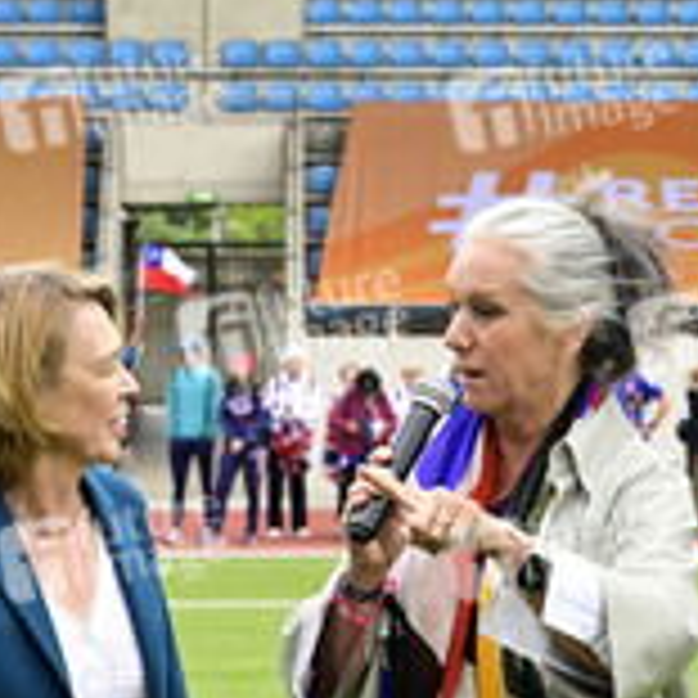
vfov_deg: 10.0
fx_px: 3947
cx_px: 624
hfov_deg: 10.1
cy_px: 662
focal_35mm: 173
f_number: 8
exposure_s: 1/250
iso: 2000
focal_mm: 70
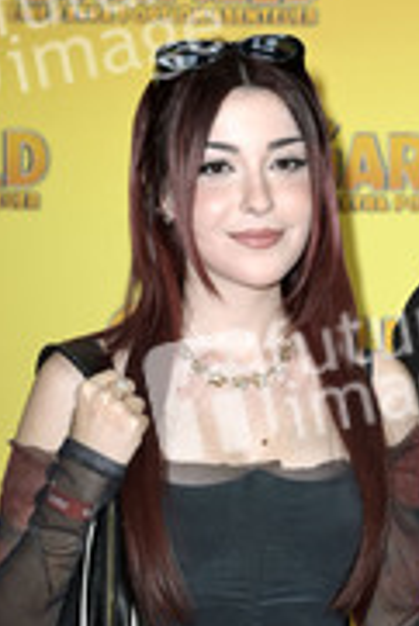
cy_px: 553
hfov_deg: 8.0
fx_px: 2997
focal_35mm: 172
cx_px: 422
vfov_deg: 11.9
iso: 640
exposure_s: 1/250
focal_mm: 78
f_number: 5.6
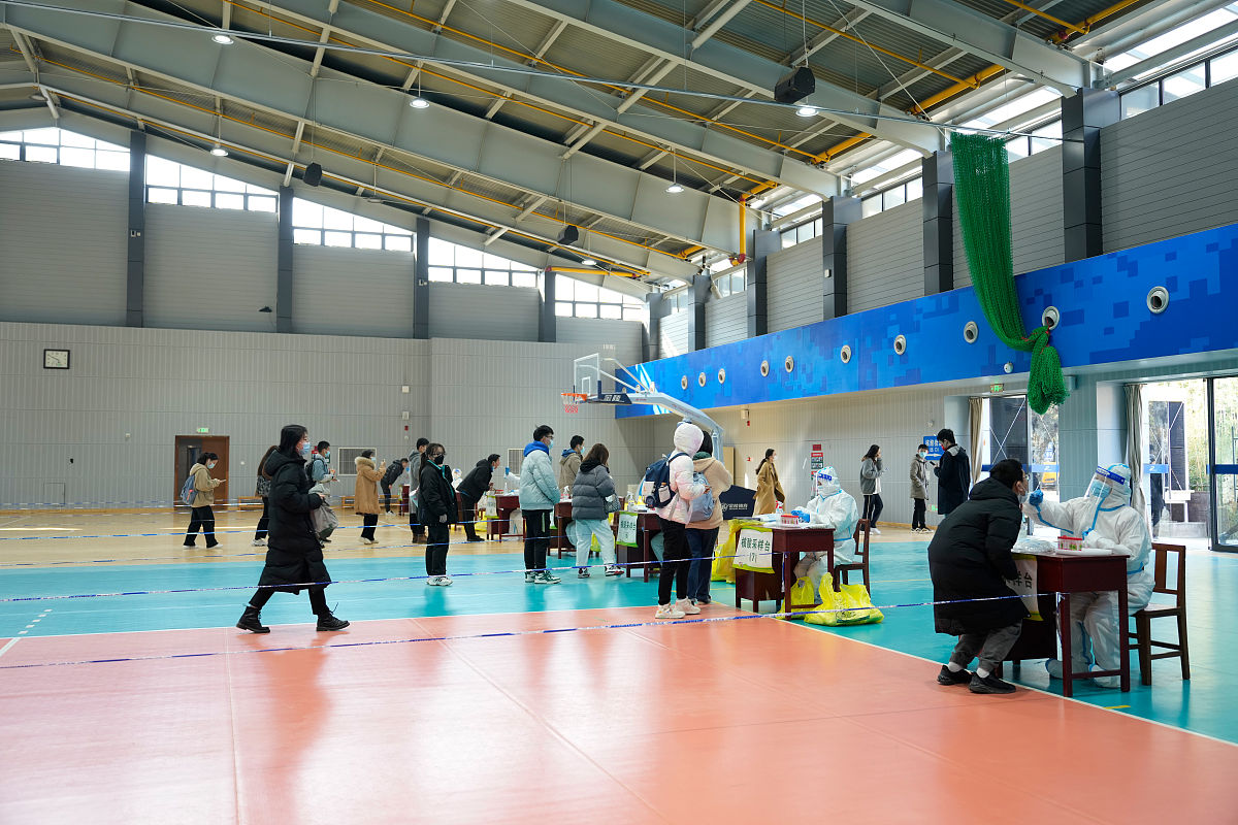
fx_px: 1066
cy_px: 412
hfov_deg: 60.3
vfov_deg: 42.3
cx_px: 619
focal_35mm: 31
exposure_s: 1/125
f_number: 2.8
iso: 500
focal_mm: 31
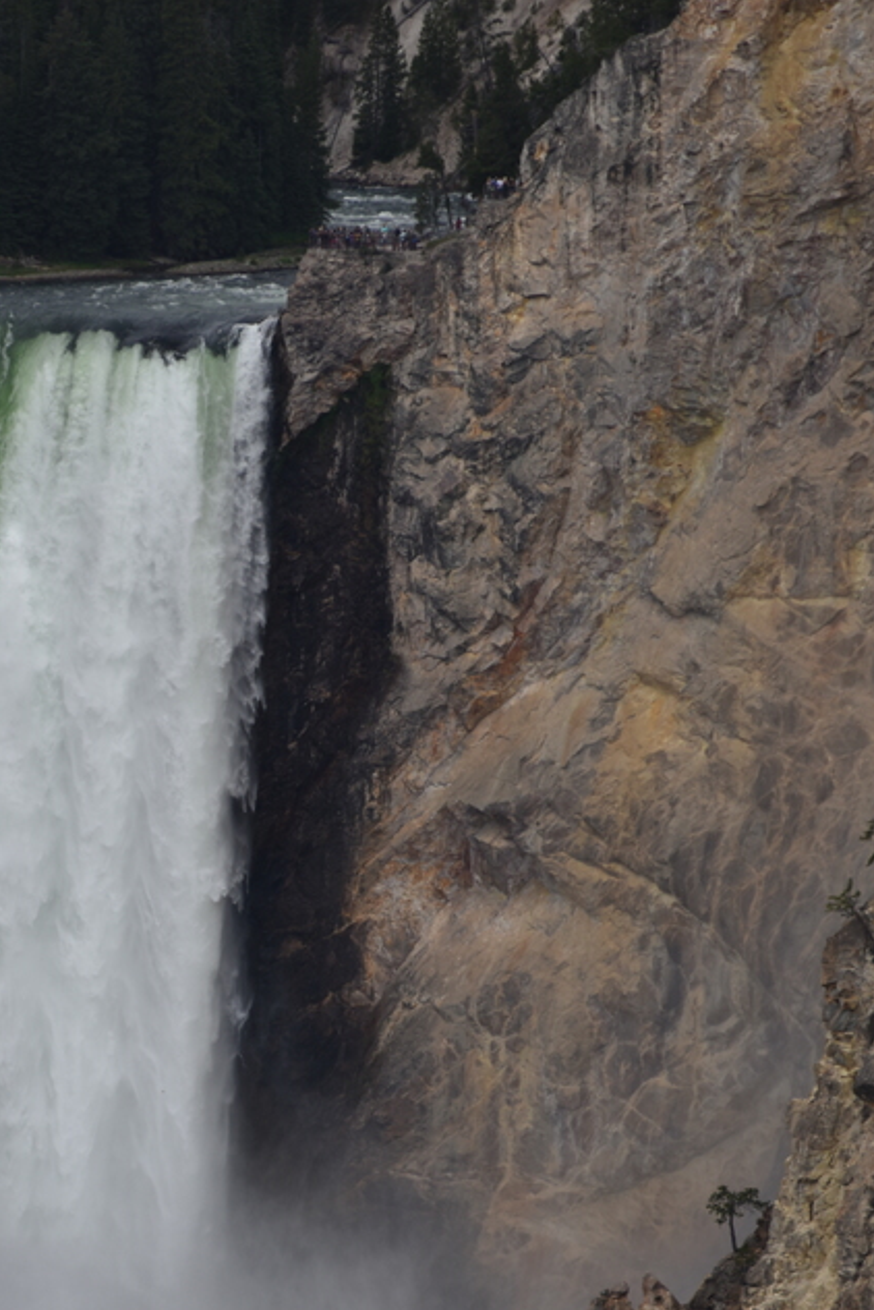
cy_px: 910
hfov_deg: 2.7
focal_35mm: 506
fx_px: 18405
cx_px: 62
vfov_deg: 4.1
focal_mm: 250
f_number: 5.6
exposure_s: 1/500
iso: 140
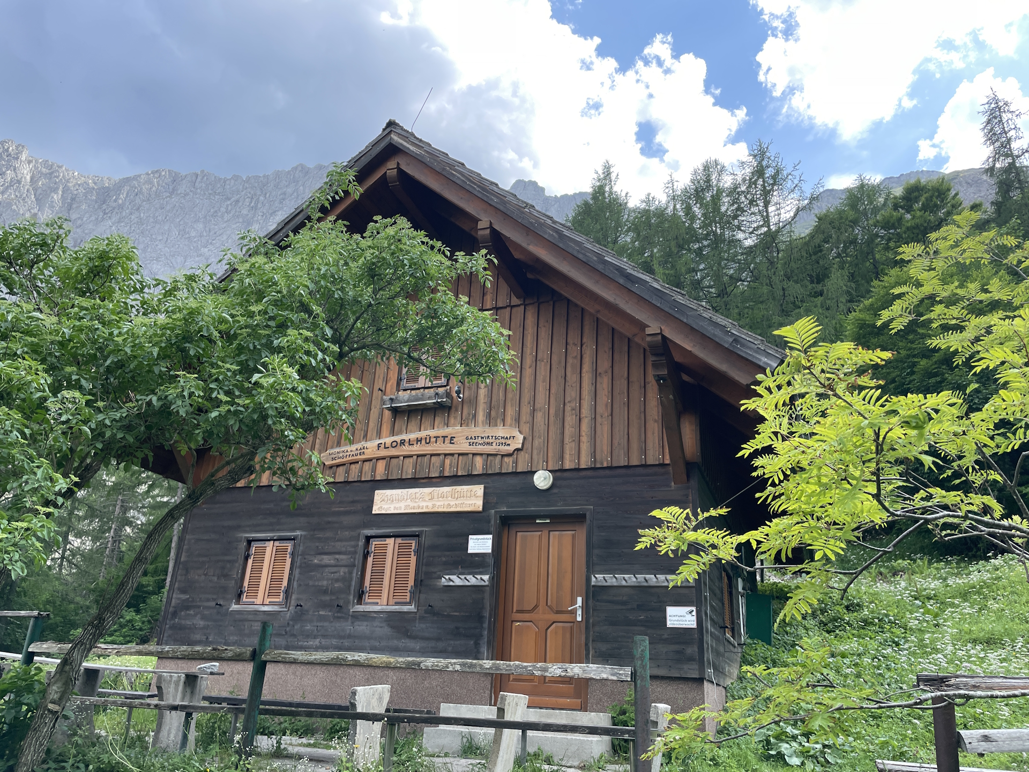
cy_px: 386
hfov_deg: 67.3
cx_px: 514
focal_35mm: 26
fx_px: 773
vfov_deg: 53.1
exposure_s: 1/903
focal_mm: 4.2
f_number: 1.6
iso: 32
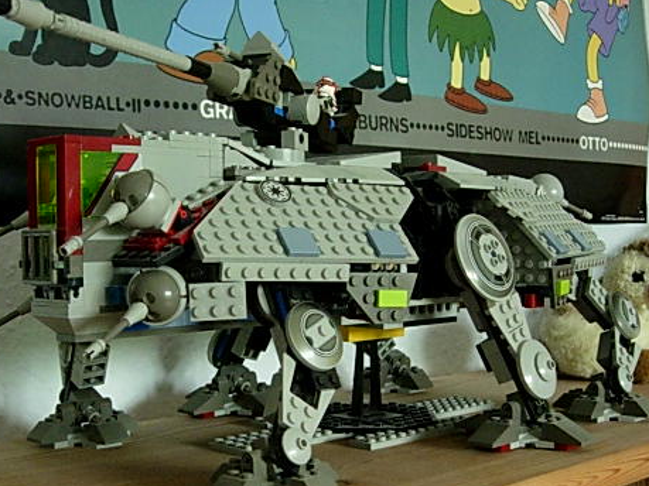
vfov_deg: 27.4
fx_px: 993
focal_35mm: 53
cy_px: 302
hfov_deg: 36.1
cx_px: 276
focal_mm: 7.8
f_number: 2.8
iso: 400
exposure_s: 1/80.6
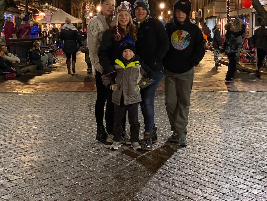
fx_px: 540
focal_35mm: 70
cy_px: 74
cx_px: 145
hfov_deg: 27.8
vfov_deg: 21.0
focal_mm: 6
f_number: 2
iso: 1000
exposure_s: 1/30
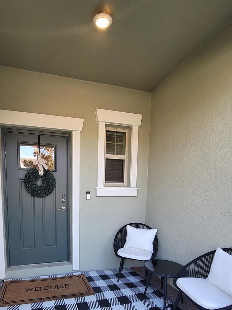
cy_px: 214
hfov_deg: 70.3
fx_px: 161
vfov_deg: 83.8
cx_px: 86
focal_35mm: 18
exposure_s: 1/120
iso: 80
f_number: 2.2
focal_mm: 2.2
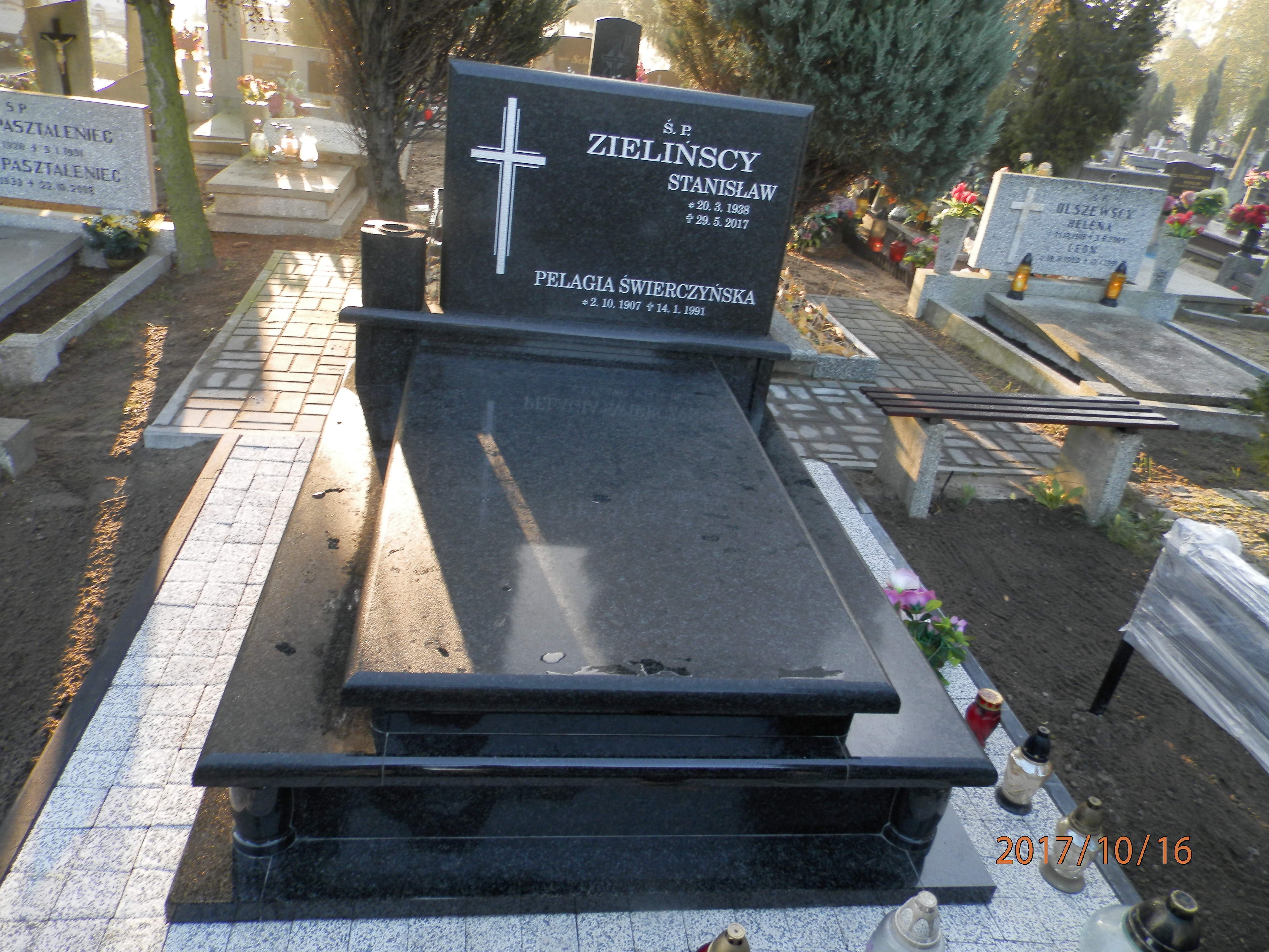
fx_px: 916
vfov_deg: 54.9
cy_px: 476
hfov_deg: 69.4
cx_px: 634
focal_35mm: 25
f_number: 3.1
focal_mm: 4.5
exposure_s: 1/50
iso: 80
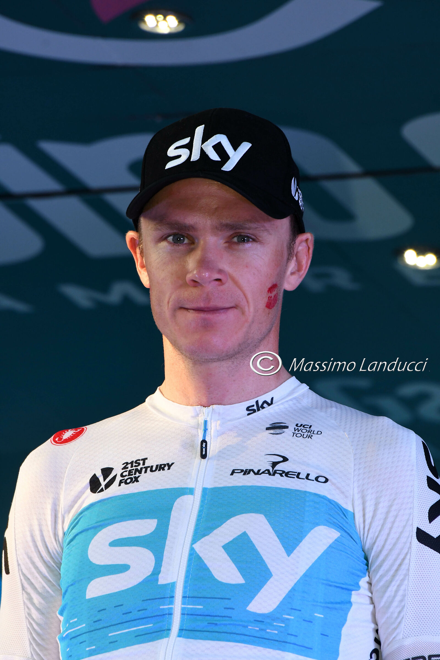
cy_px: 330
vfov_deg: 4.6
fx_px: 8249
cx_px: 220
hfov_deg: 3.1
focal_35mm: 450
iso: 1250
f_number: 8
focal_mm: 300
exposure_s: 1/640
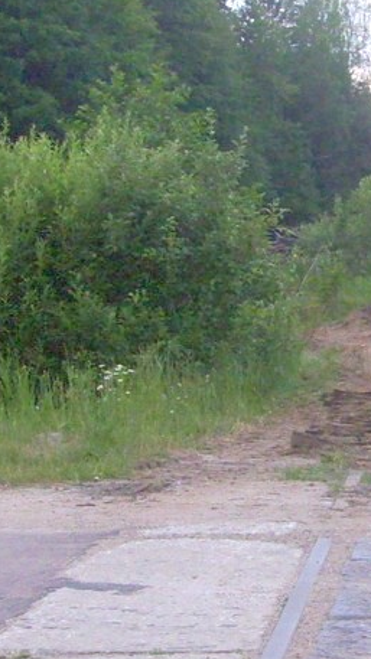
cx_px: 537
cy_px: 410
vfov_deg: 17.4
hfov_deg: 9.6
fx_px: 2152
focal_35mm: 123
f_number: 2.9
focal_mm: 5.7
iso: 200
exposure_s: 1/60
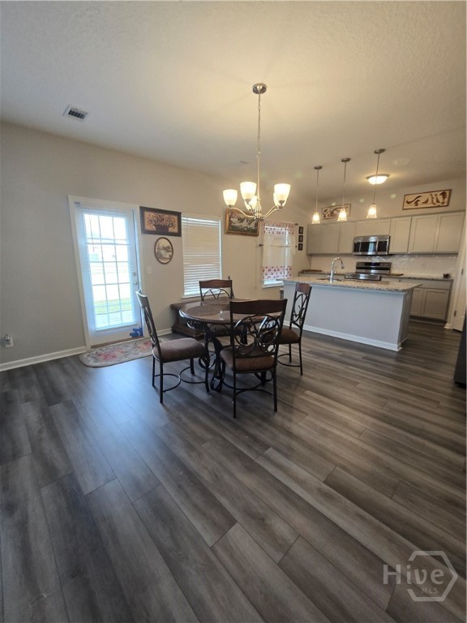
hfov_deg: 89.9
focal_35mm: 13
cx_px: 234
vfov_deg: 106.2
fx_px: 234
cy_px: 312
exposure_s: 1/60
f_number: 2.2
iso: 100
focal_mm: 2.2
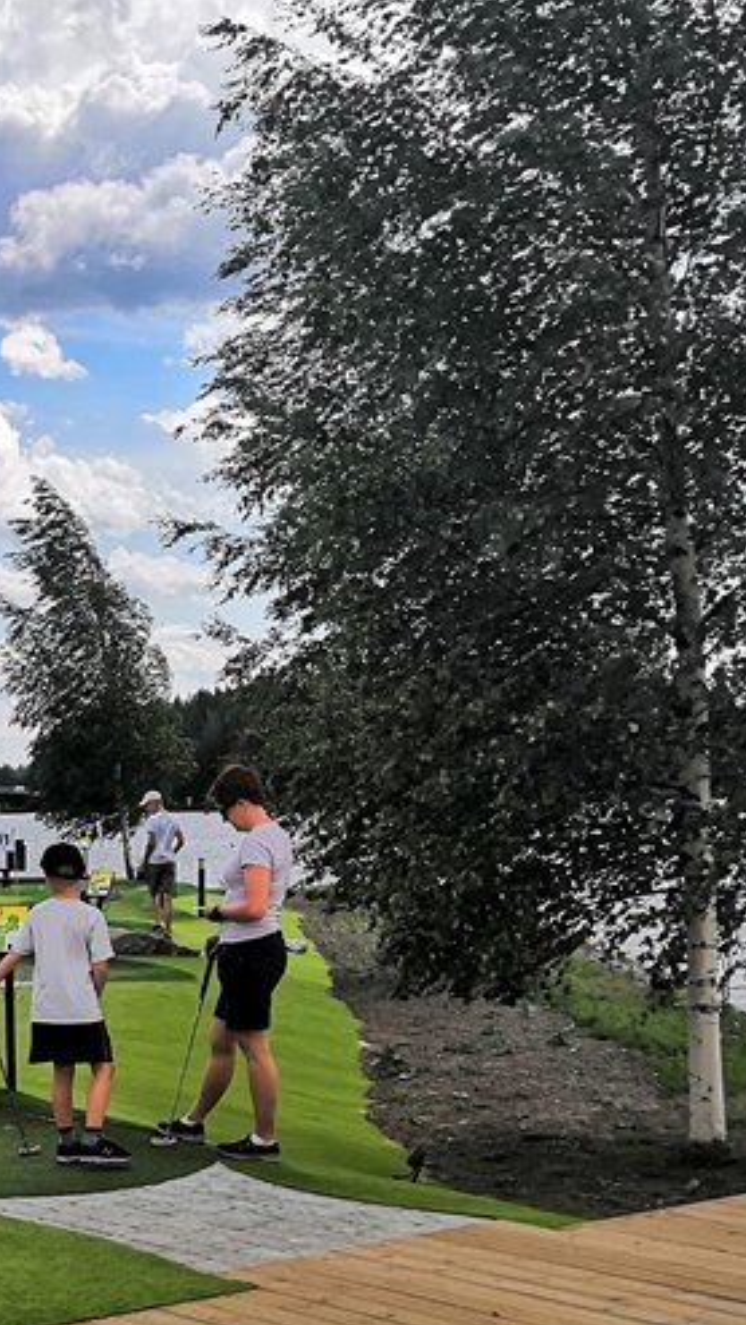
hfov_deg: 17.7
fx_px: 2144
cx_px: -362
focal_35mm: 61
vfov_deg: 33.9
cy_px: 939
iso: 50
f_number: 1.8
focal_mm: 3.95
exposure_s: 1/1508
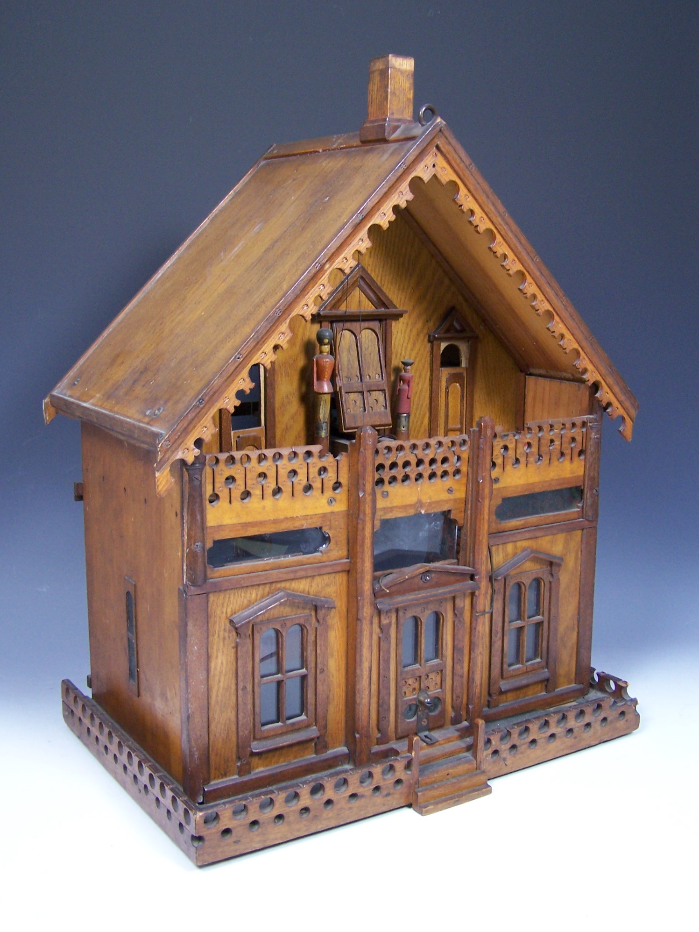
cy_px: 470
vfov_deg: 47.9
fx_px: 1050
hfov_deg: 36.8
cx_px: 349
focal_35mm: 39
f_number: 2.8
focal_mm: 6.3
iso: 140
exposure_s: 1/30
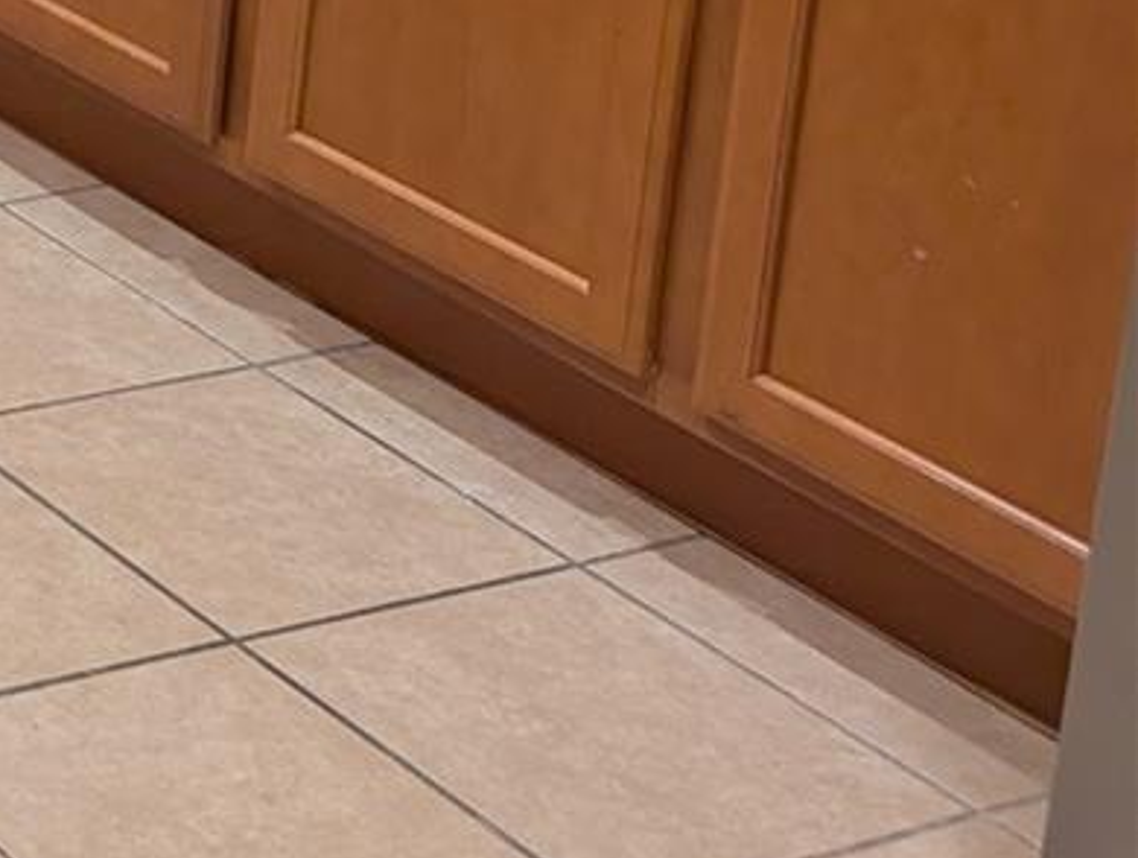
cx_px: -1185
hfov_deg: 15.6
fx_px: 3228
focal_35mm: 98
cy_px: -613
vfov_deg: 13.7
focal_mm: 6.9
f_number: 1.68
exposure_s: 1/24
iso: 146
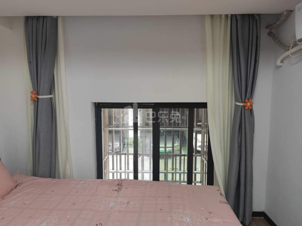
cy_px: 113
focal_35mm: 38
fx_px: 332
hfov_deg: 49.0
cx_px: 151
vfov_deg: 37.7
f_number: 1.95
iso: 118
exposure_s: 1/100
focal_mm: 7.59
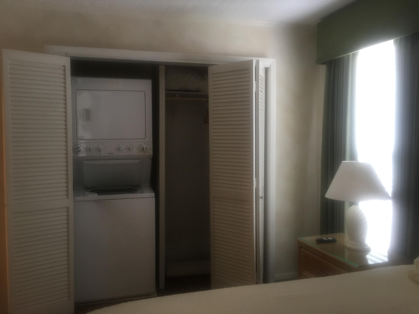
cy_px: 157
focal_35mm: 29
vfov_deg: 48.2
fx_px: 351
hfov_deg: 61.7
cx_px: 210
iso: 40
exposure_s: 1/15
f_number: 2.2
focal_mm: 4.15
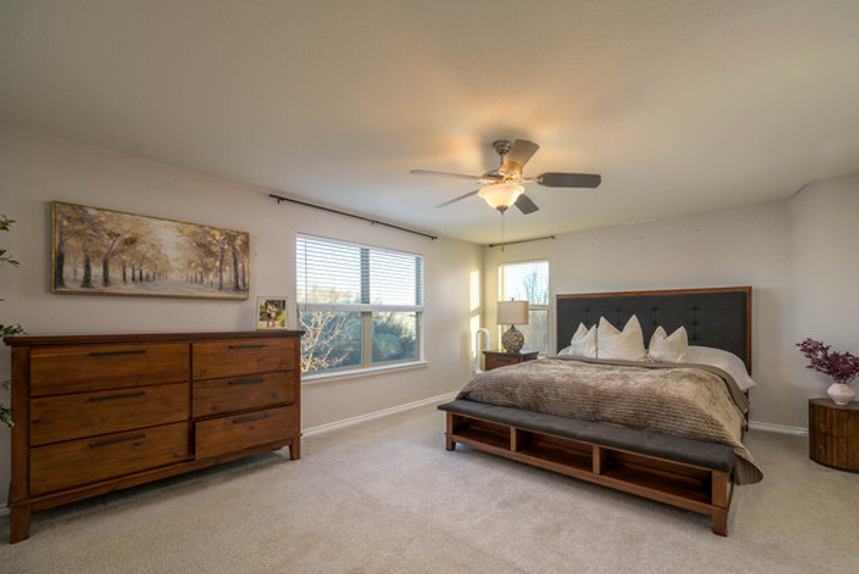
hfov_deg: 100.2
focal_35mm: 15
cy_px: 293
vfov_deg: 77.4
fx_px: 358
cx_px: 455
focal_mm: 14
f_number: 5.6
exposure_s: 1/100
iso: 320
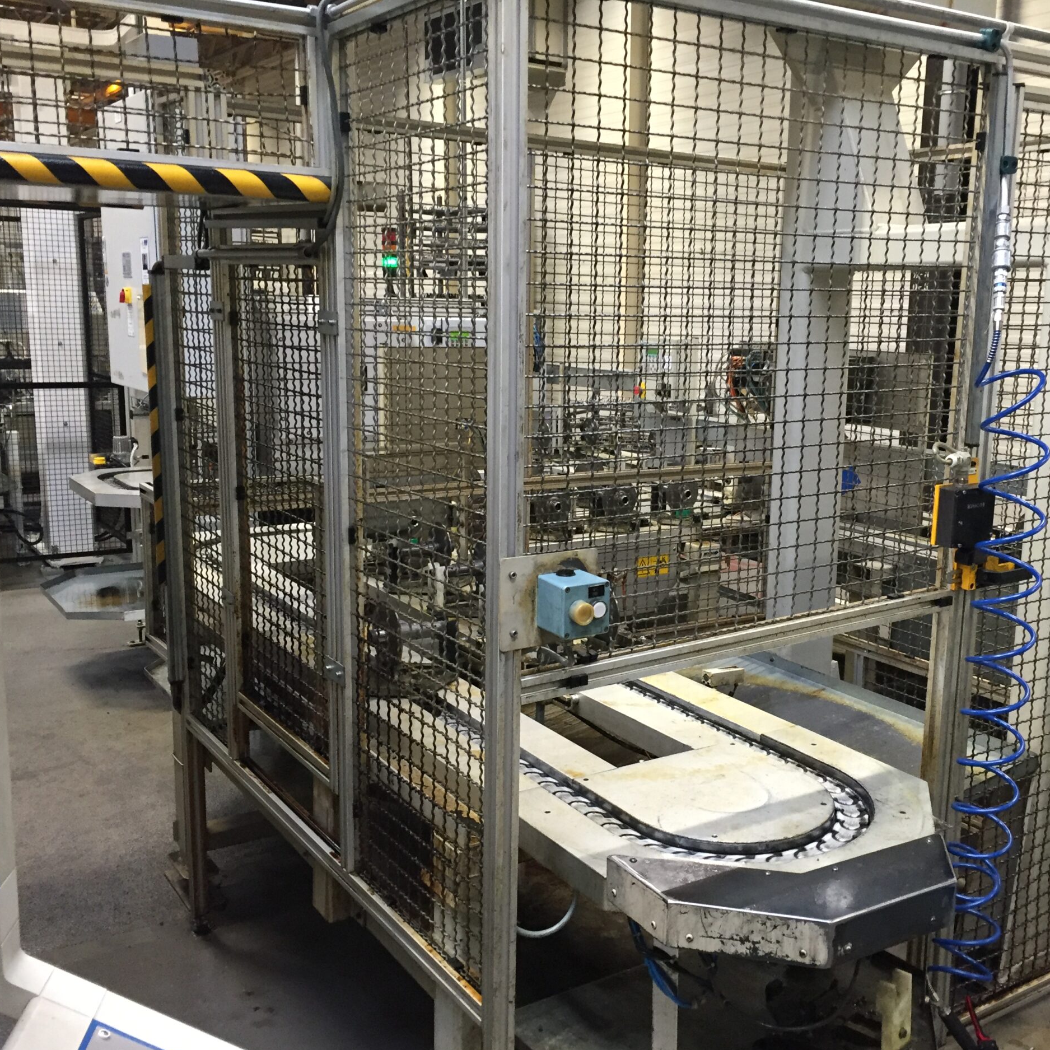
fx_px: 1201
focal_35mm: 35
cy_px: 536
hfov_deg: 47.0
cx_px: 621
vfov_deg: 47.2
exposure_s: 1/33
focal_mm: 4.15
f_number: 2.2
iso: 200
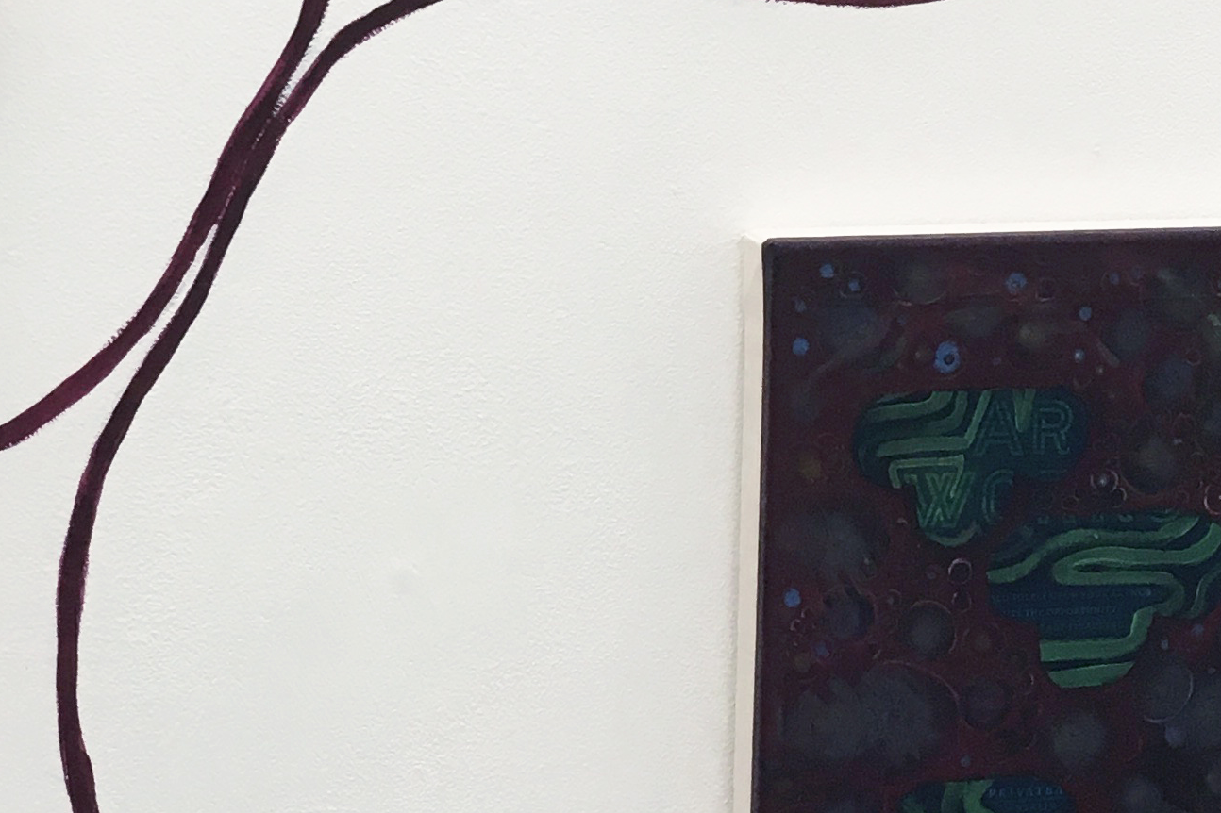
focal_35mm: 94
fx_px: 3187
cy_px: -69
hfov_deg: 21.5
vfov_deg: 14.2
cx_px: 328
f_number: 2.2
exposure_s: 1/33
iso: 32
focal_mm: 4.15
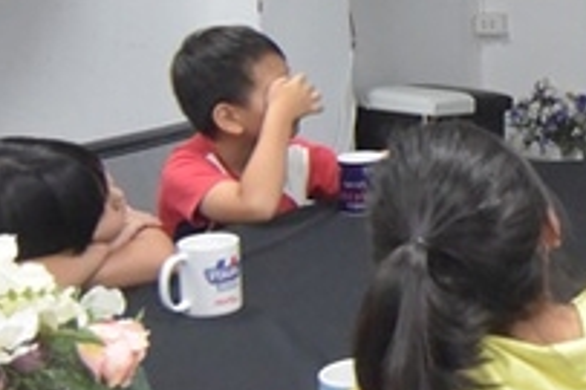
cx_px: 629
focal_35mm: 90
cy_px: 43
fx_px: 1464
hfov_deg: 21.6
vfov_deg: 15.0
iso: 3200
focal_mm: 14.4
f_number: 4.5
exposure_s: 1/60
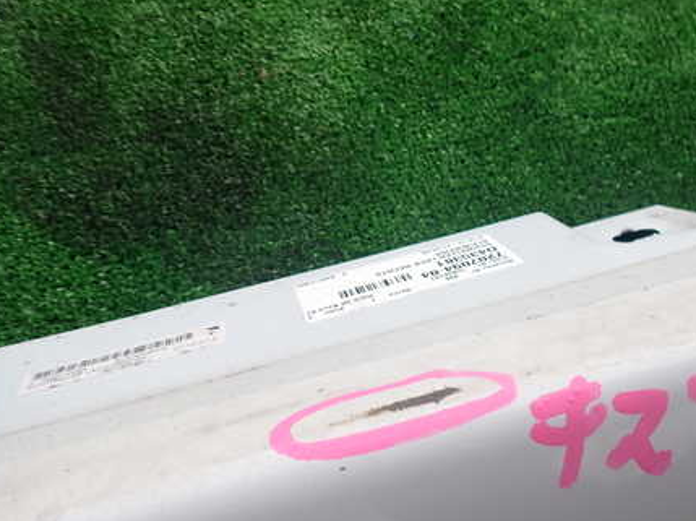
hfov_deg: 52.0
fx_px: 703
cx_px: 440
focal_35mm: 35
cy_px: 321
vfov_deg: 40.4
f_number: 2.8
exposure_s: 1/320
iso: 100
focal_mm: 4.5
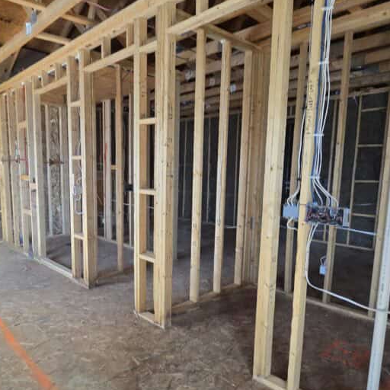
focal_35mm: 23
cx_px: 148
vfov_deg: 67.1
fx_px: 293
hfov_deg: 66.3
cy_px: 216
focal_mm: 2.2
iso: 125
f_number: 2.2
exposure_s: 1/100
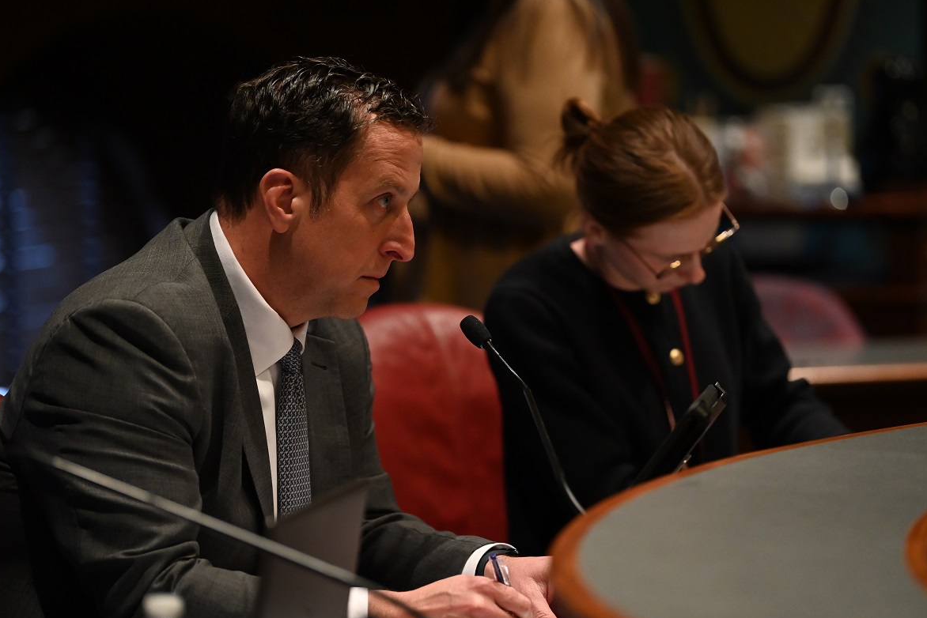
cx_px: 467
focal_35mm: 174
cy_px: 313
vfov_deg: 7.9
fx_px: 4481
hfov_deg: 11.8
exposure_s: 1/200
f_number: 2.8
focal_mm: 170
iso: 5000
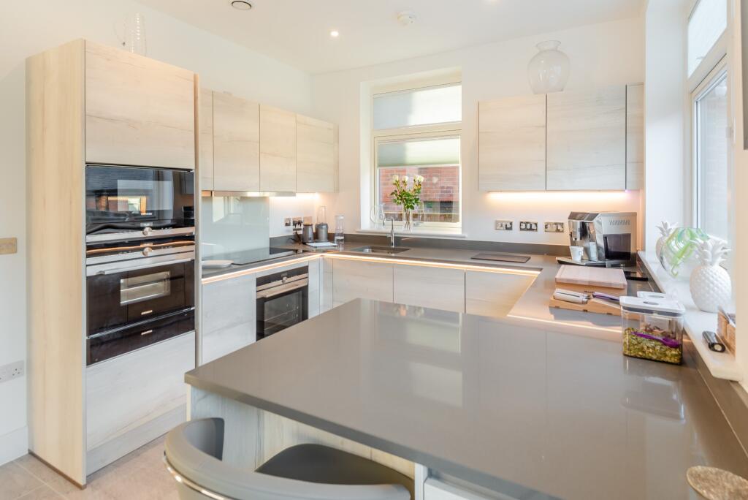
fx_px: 395
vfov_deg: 64.6
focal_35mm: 19
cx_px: 374
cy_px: 250
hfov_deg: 86.9
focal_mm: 19
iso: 100
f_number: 8
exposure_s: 1/6
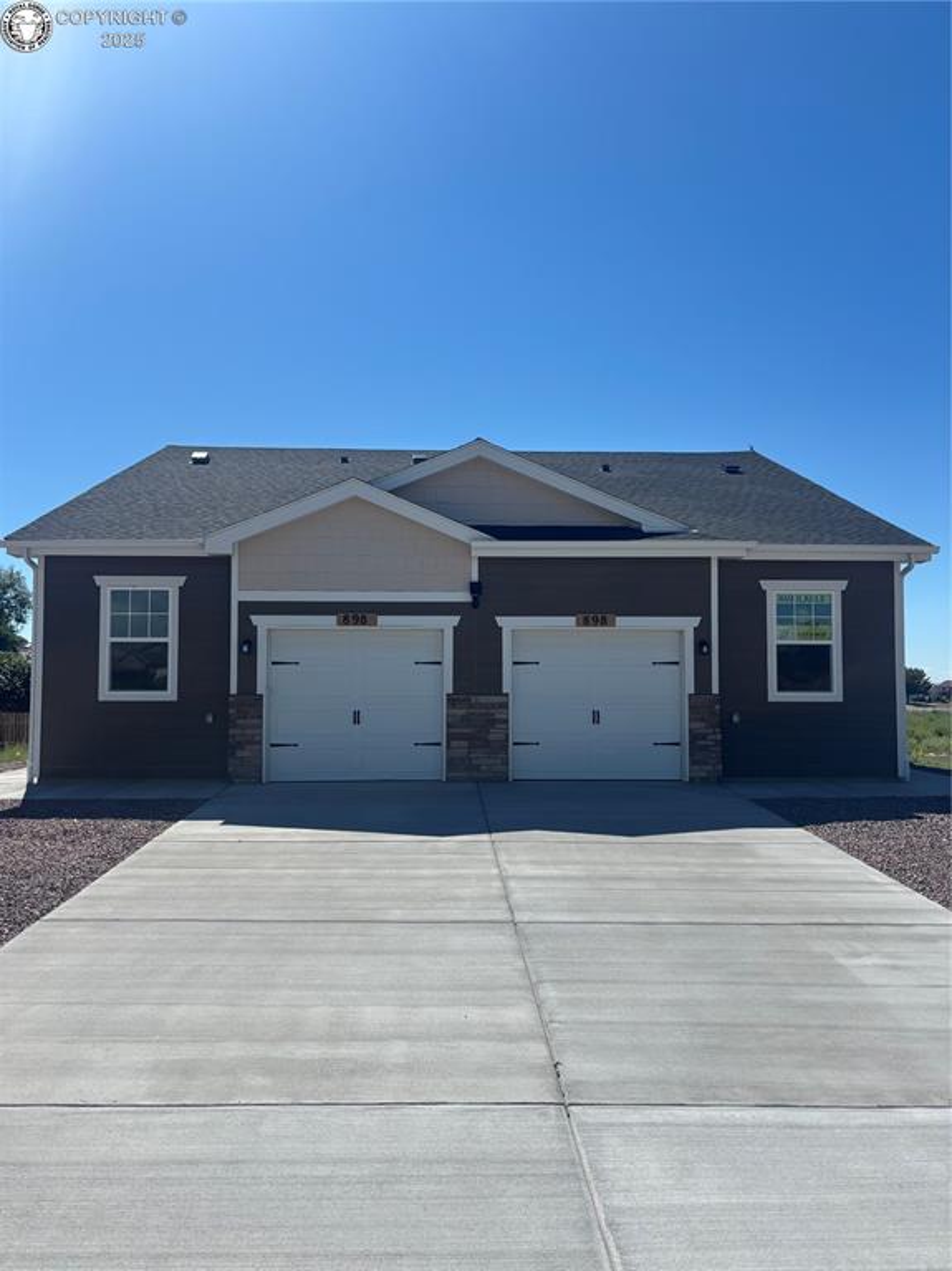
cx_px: 476
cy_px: 636
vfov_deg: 67.3
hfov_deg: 53.0
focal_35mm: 26
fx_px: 954
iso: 50
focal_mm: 5.96
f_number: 1.6
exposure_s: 1/5618
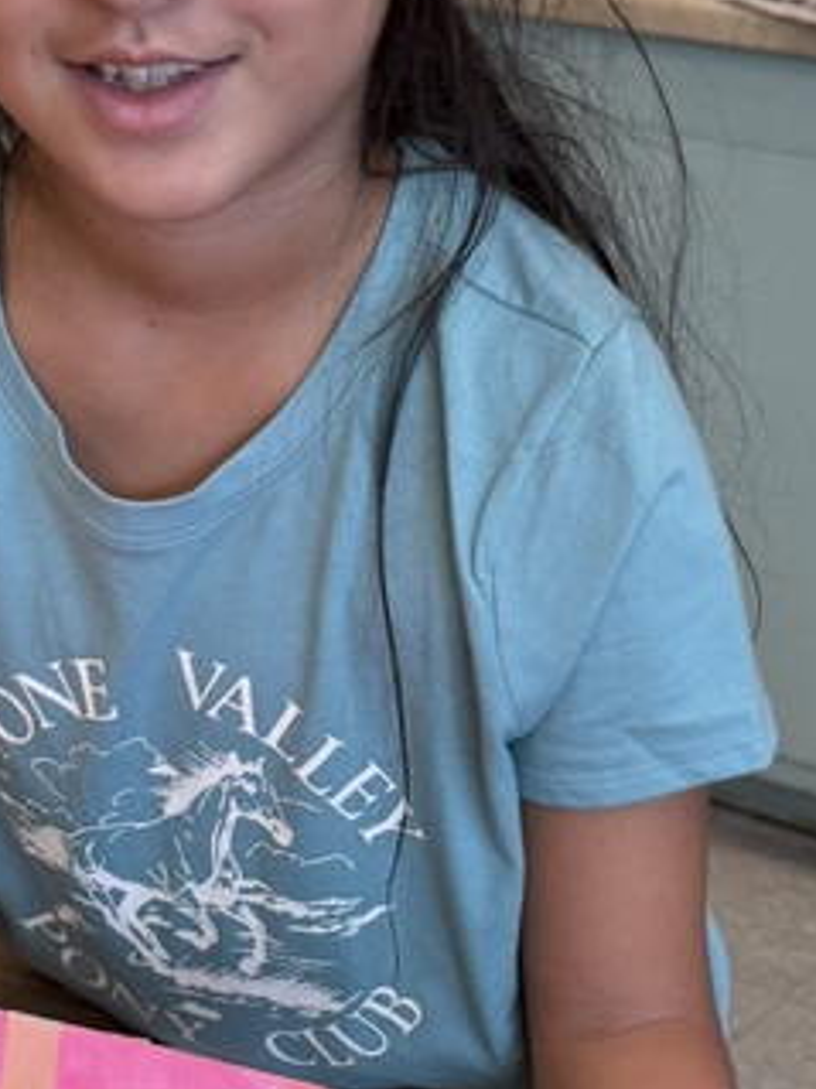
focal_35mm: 77
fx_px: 2422
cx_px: 413
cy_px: 847
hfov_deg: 19.1
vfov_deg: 25.0
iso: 125
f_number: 1.78
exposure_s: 1/120
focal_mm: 6.76
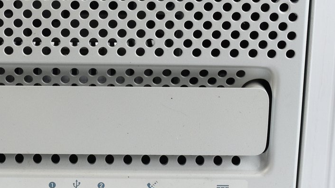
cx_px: 72
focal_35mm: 125
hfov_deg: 17.0
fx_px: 1110
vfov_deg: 9.7
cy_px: 103
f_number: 8
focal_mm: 28
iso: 500
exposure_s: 1/125
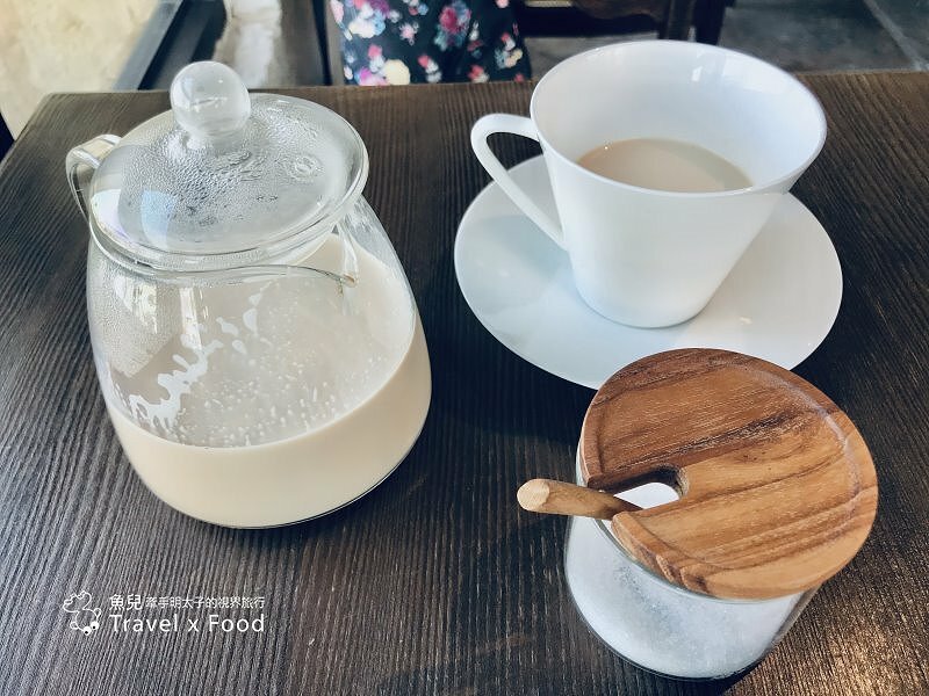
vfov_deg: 49.7
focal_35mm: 28
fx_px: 751
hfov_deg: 63.4
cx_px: 464
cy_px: 348
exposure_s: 1/120
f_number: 1.8
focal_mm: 3.99
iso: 32
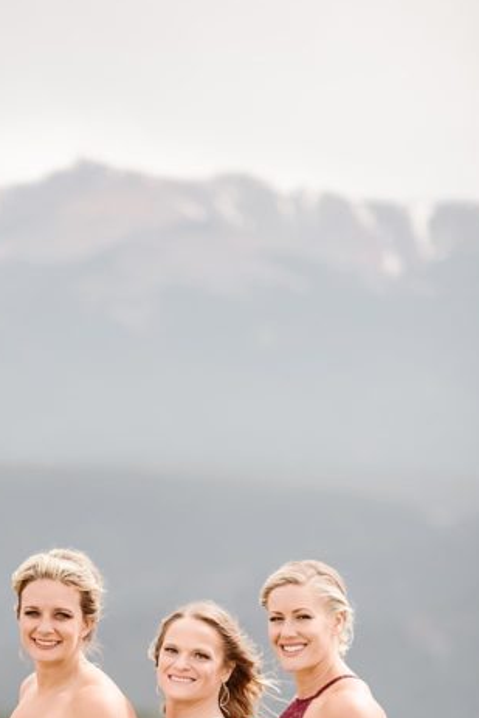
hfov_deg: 7.3
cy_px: 785
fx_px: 3749
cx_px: -11
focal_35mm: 188
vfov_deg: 10.8
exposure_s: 1/4000
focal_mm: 85
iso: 200
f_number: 2
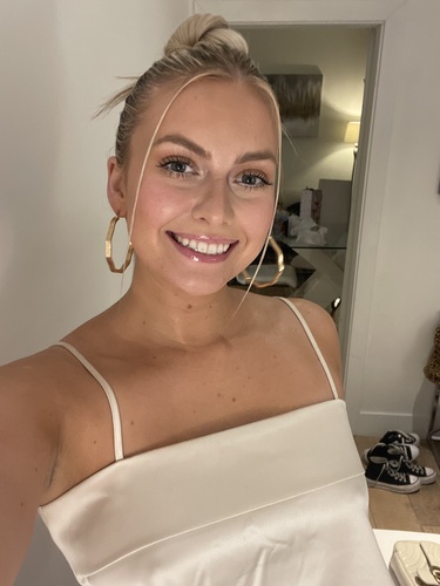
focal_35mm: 30
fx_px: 508
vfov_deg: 60.0
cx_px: 220
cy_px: 293
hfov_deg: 46.8
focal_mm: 2.71
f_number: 2.2
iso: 250
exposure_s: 1/40
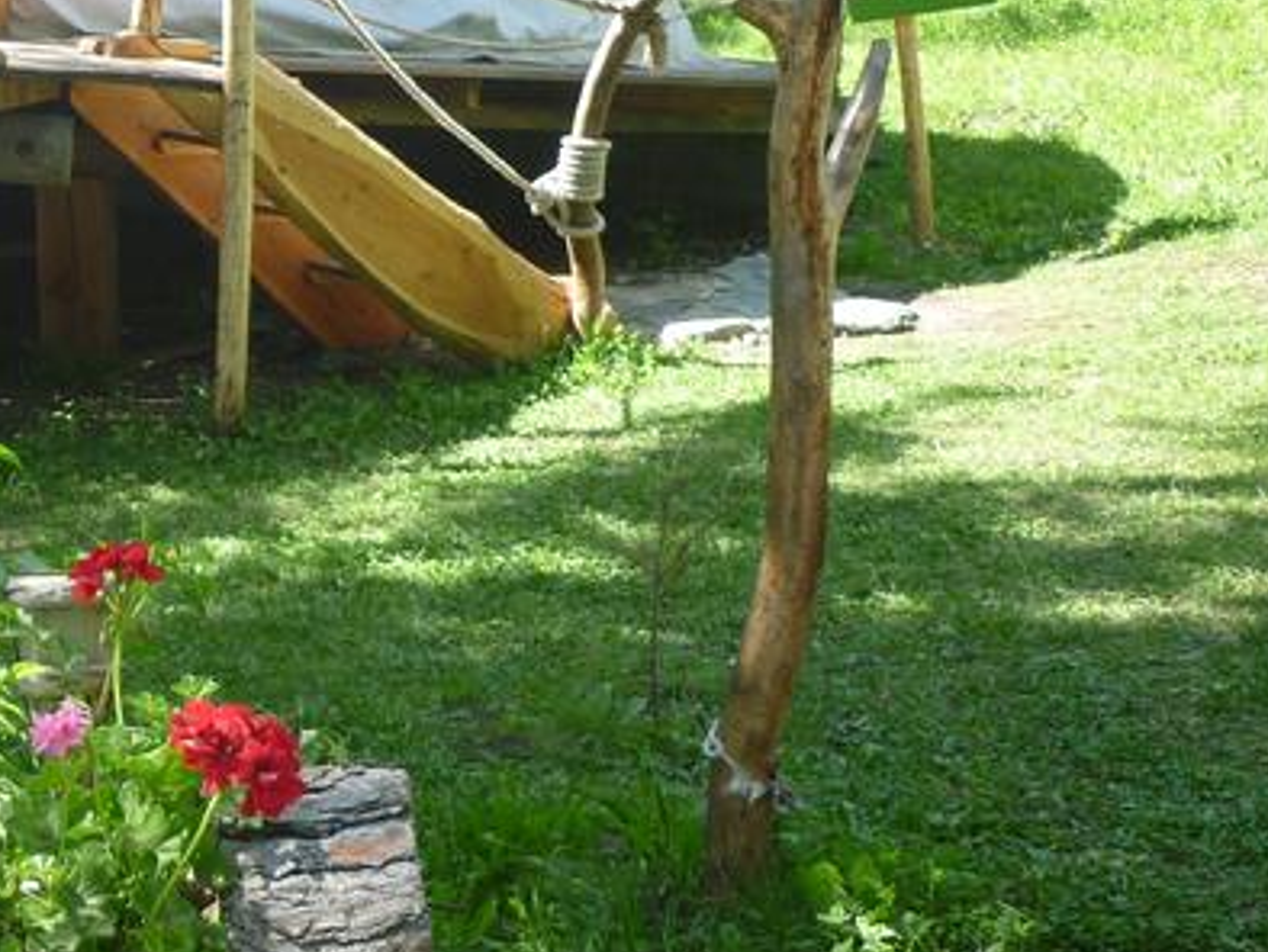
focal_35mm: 67
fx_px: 2456
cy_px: 219
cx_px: 19
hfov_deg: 27.4
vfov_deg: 21.7
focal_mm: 5.5
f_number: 2.8
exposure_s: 1/160
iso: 80
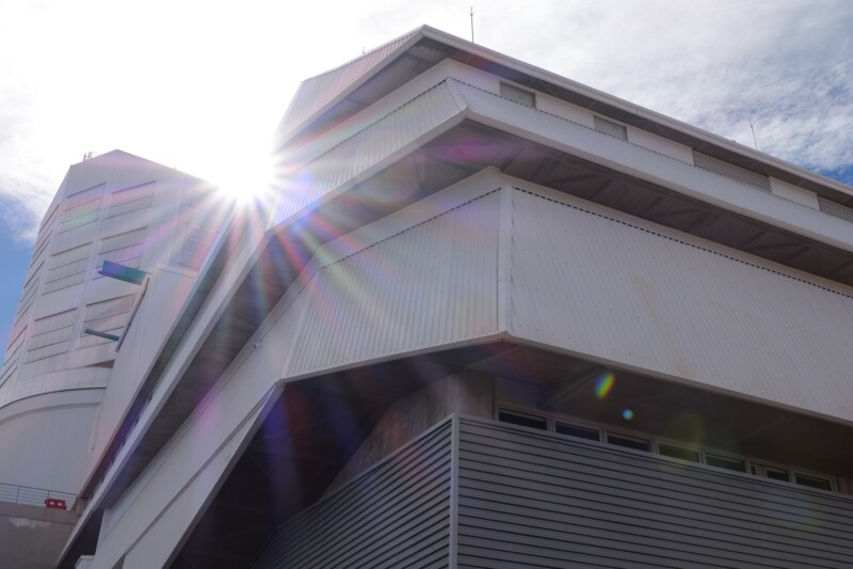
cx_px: 426
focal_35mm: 40
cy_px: 284
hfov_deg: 48.5
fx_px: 948
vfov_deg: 33.4
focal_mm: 40
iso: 320
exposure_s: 1/500
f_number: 11
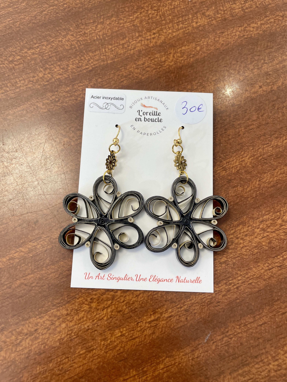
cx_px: 144
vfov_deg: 67.3
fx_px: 287
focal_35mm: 26
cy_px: 191
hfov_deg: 53.1
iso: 64
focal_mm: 4.2
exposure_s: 1/100
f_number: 1.6
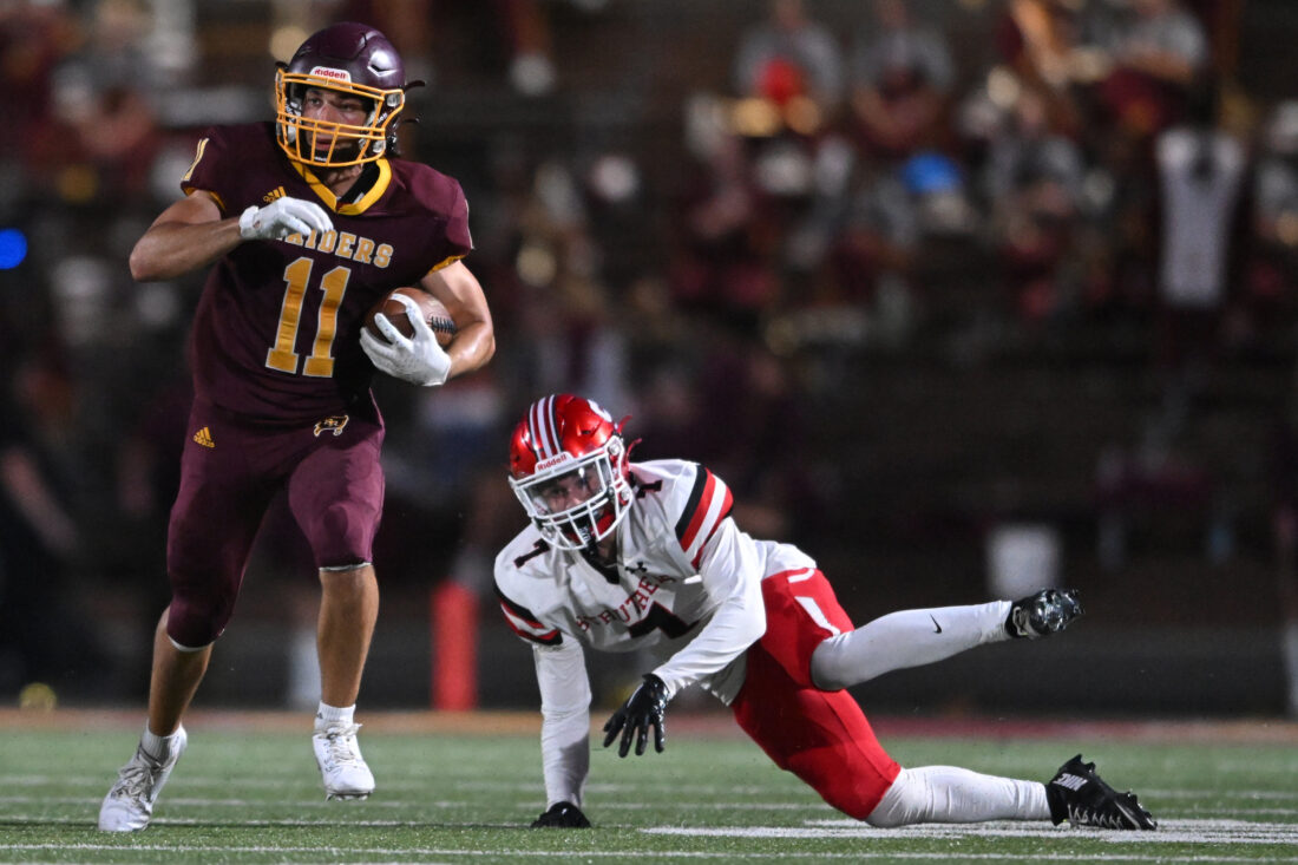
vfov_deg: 3.4
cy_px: 432
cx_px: 649
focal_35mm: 400
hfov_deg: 5.2
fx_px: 14419
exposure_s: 1/1000
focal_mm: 400
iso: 6400
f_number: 2.8
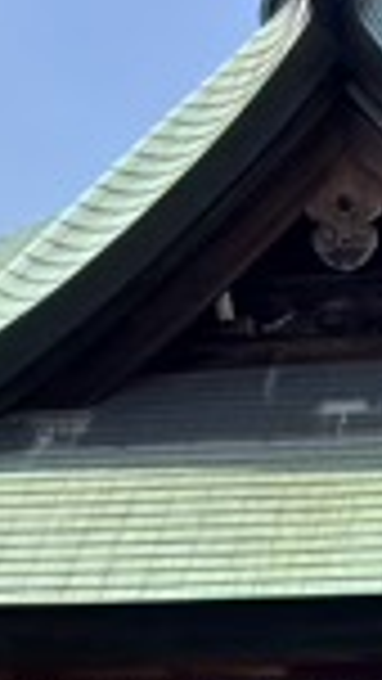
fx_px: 2358
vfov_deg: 15.8
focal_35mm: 131
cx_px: 333
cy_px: 813
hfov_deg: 9.2
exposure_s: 1/2105
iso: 50
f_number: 1.6
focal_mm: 5.96
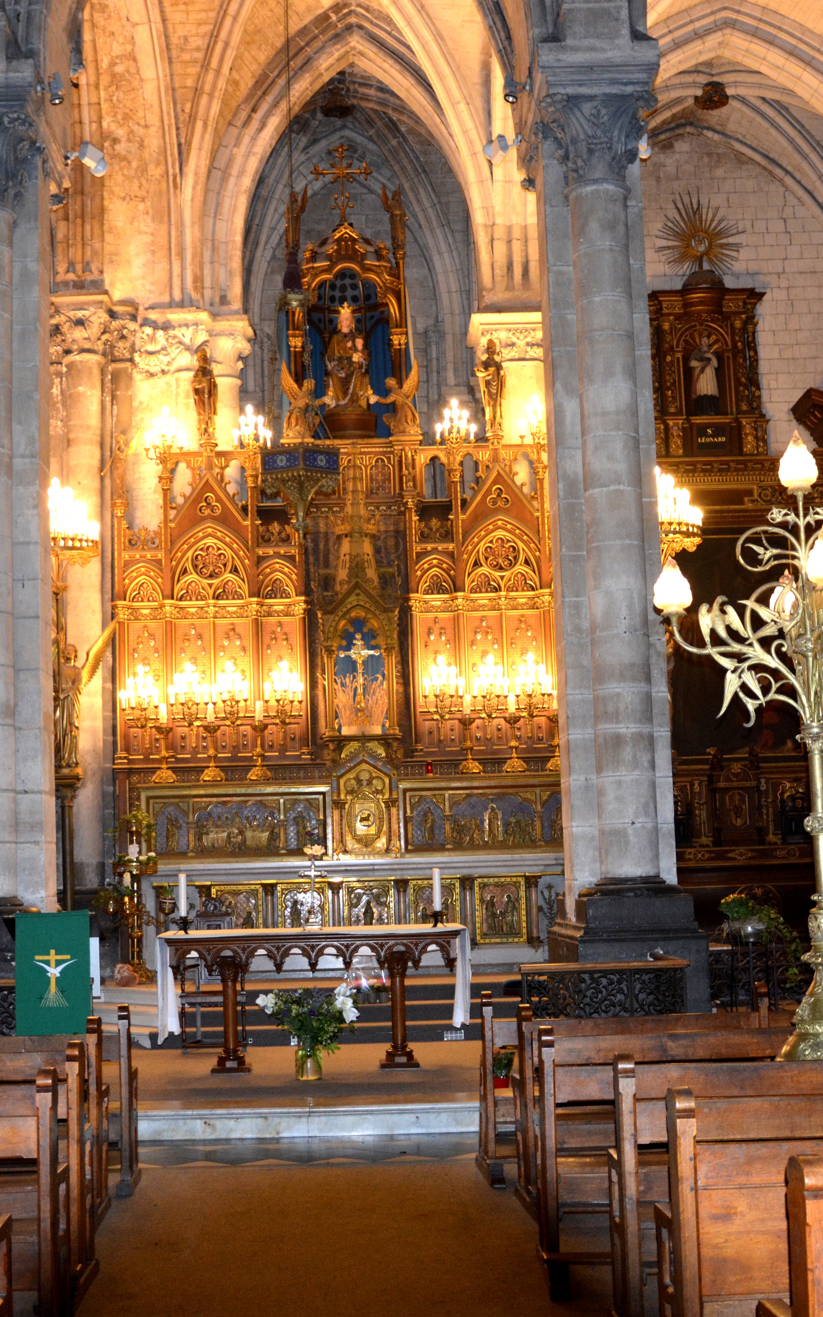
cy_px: 657
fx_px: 1750
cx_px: 353
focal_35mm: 49
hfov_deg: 26.4
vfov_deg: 41.2
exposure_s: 1/60
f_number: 3.8
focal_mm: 21
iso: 1000
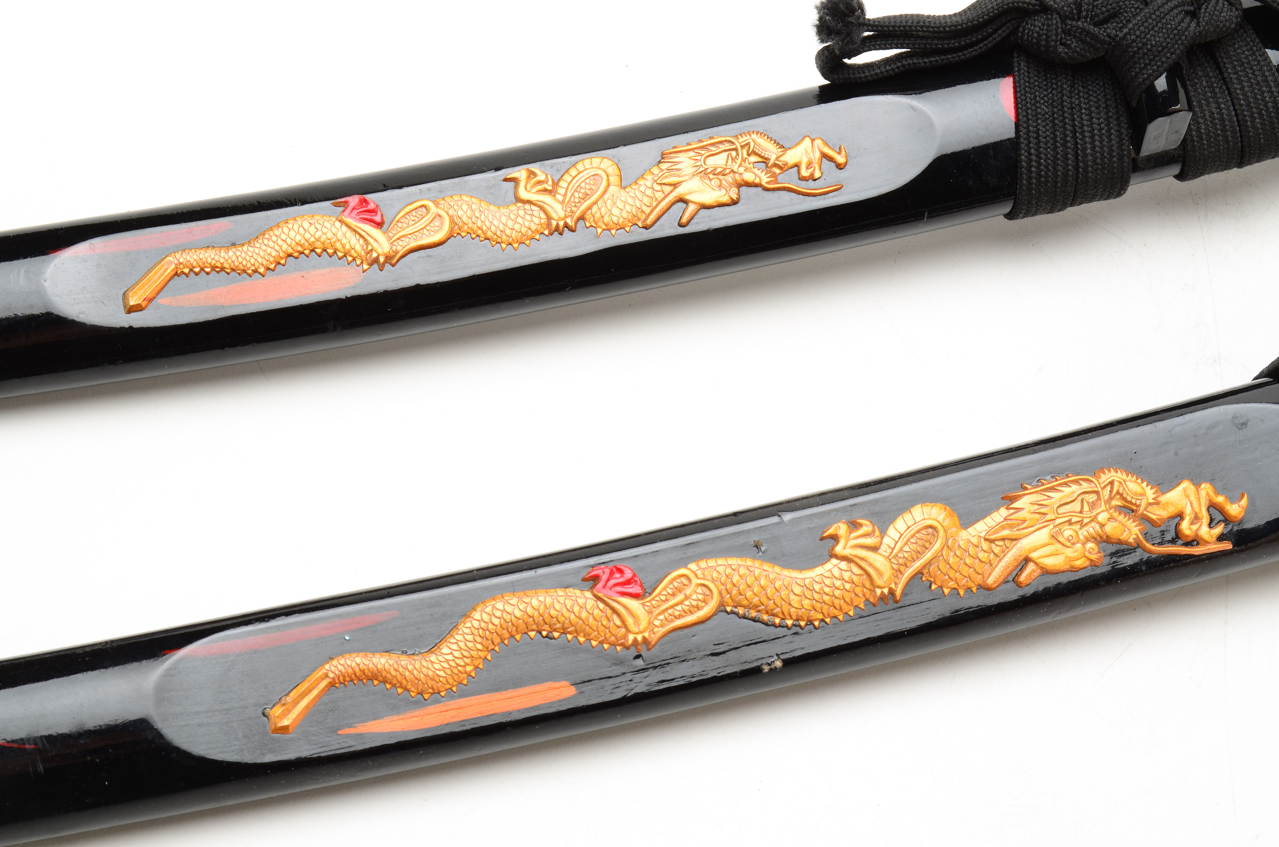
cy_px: 424
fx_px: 2925
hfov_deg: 24.7
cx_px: 640
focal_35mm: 82
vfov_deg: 16.5
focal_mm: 55
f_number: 18
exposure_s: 1/160
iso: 100
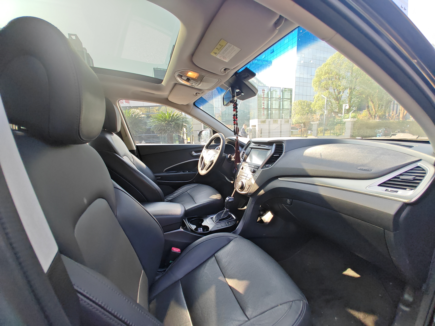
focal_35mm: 13
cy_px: 163
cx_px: 218
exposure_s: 1/100
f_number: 2
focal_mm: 1.82
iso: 80
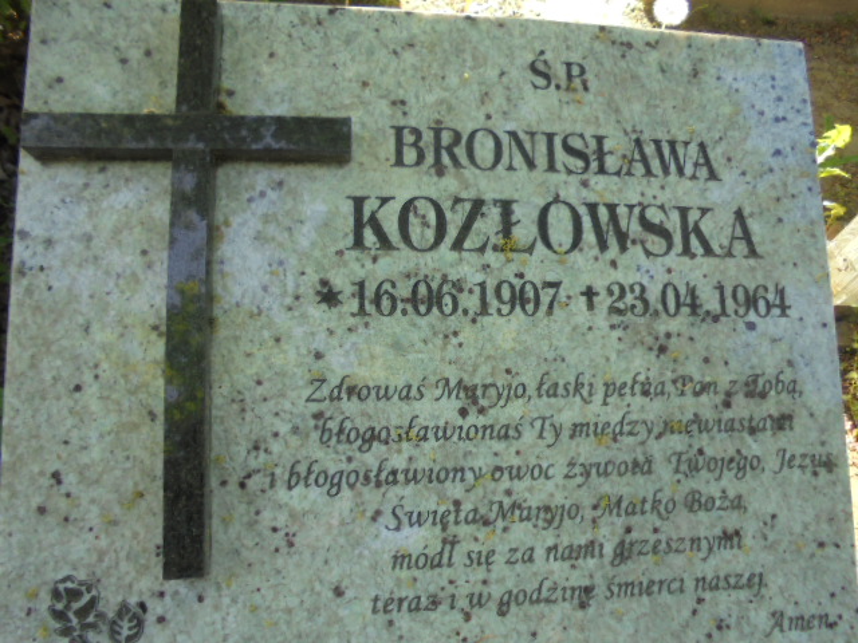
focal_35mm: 26
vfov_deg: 53.1
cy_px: 322
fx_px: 644
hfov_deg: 67.3
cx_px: 429
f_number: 3.5
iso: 100
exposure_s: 1/80
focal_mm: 4.6
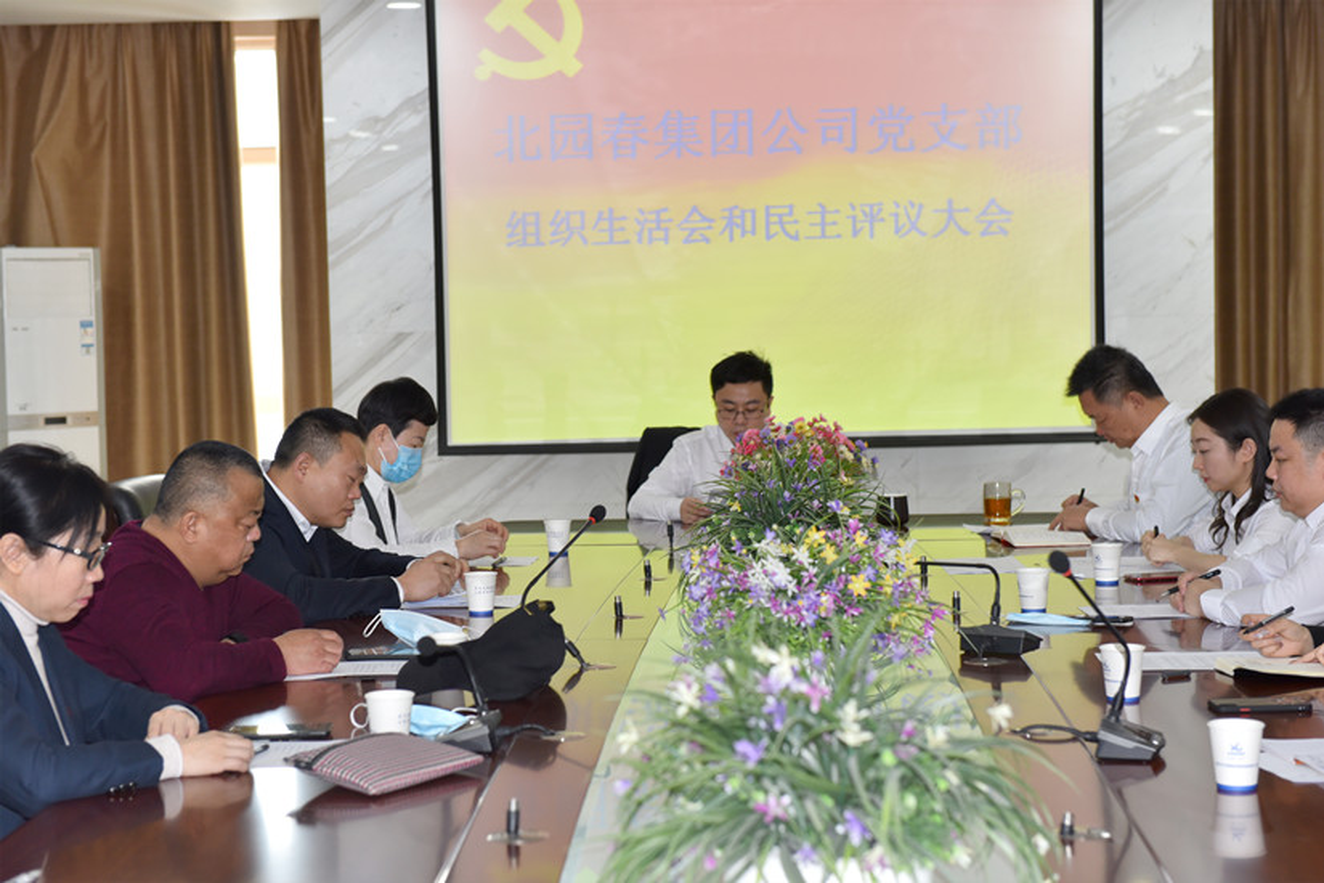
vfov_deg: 19.5
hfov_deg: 28.8
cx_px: 662
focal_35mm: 70
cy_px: 442
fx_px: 2574
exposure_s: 1/100
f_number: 5
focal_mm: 70
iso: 800
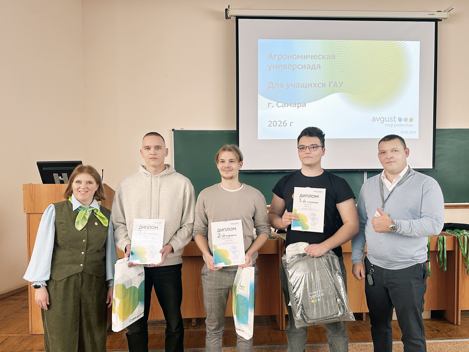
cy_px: 176
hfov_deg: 71.6
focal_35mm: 24
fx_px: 325
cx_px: 234
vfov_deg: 56.8
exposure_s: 1/60
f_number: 1.78
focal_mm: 6.86
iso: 200
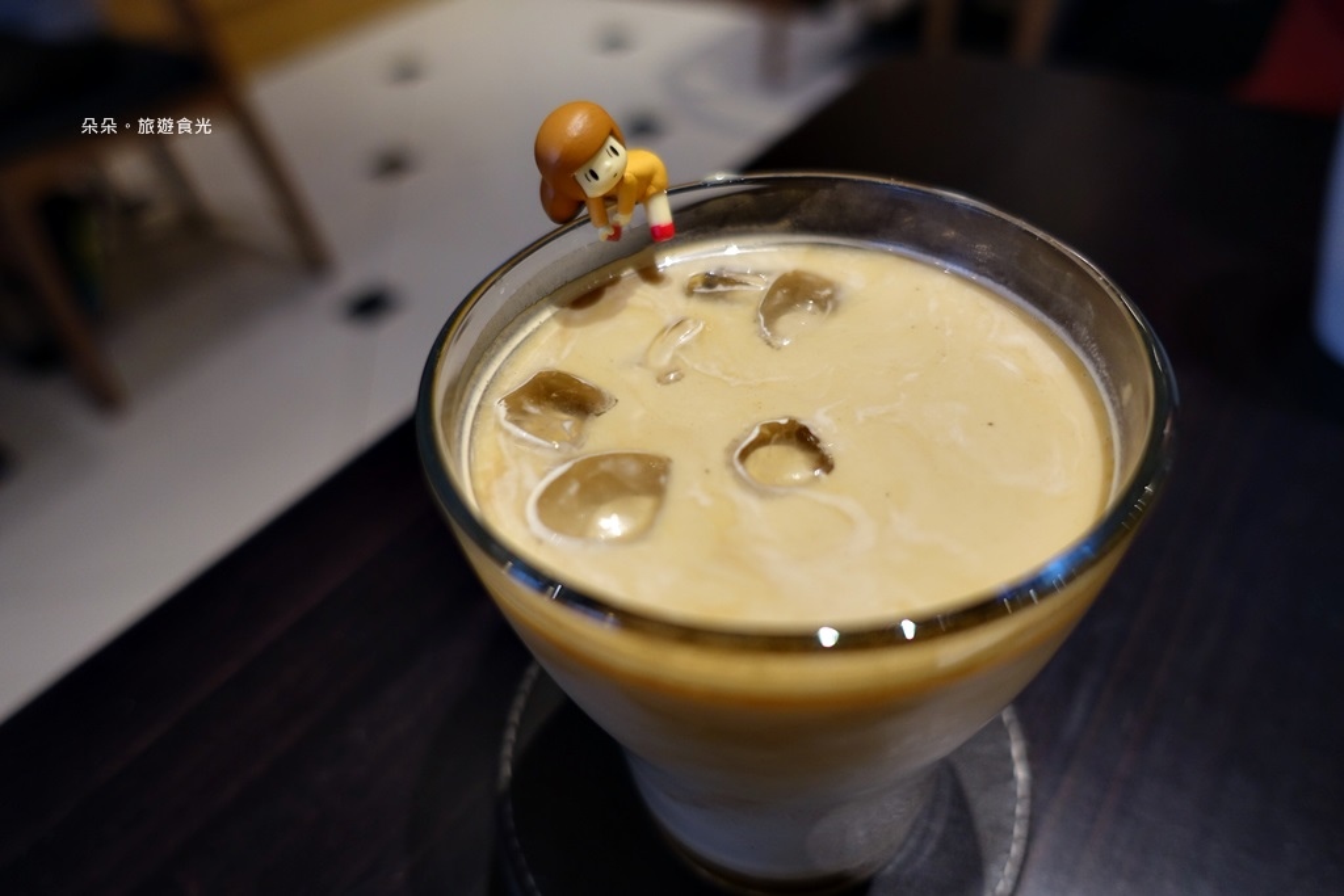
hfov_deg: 73.7
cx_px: 672
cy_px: 448
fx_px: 896
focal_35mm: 24
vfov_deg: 53.1
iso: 200
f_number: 1.8
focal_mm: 8.8
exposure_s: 1/30
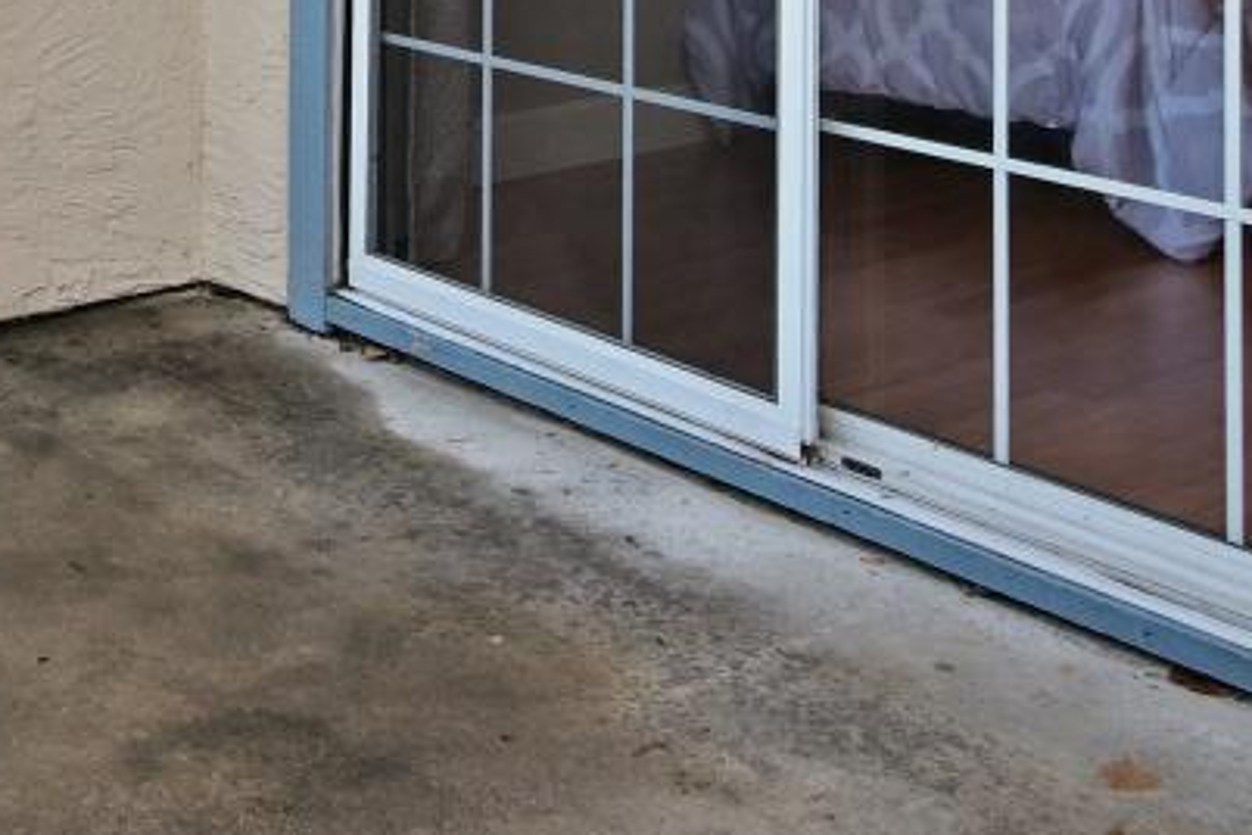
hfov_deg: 33.2
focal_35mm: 56
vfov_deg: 21.1
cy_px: -352
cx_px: 56
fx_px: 1947
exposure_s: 1/15
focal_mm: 10
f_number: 8
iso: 200
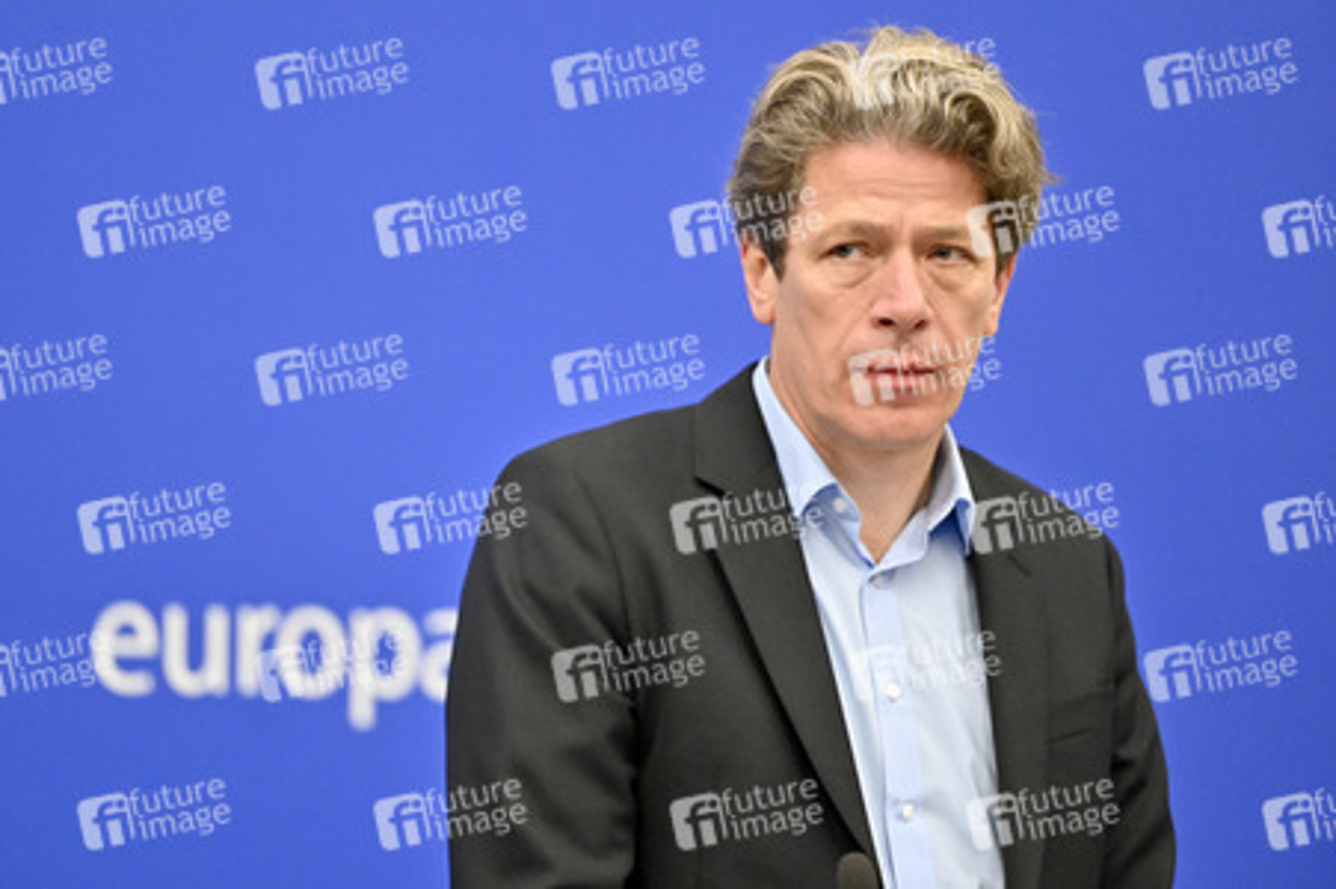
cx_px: 668
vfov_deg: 6.9
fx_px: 7417
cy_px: 444
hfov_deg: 10.3
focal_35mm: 200
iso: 5000
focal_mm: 200
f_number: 2.8
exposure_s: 1/640
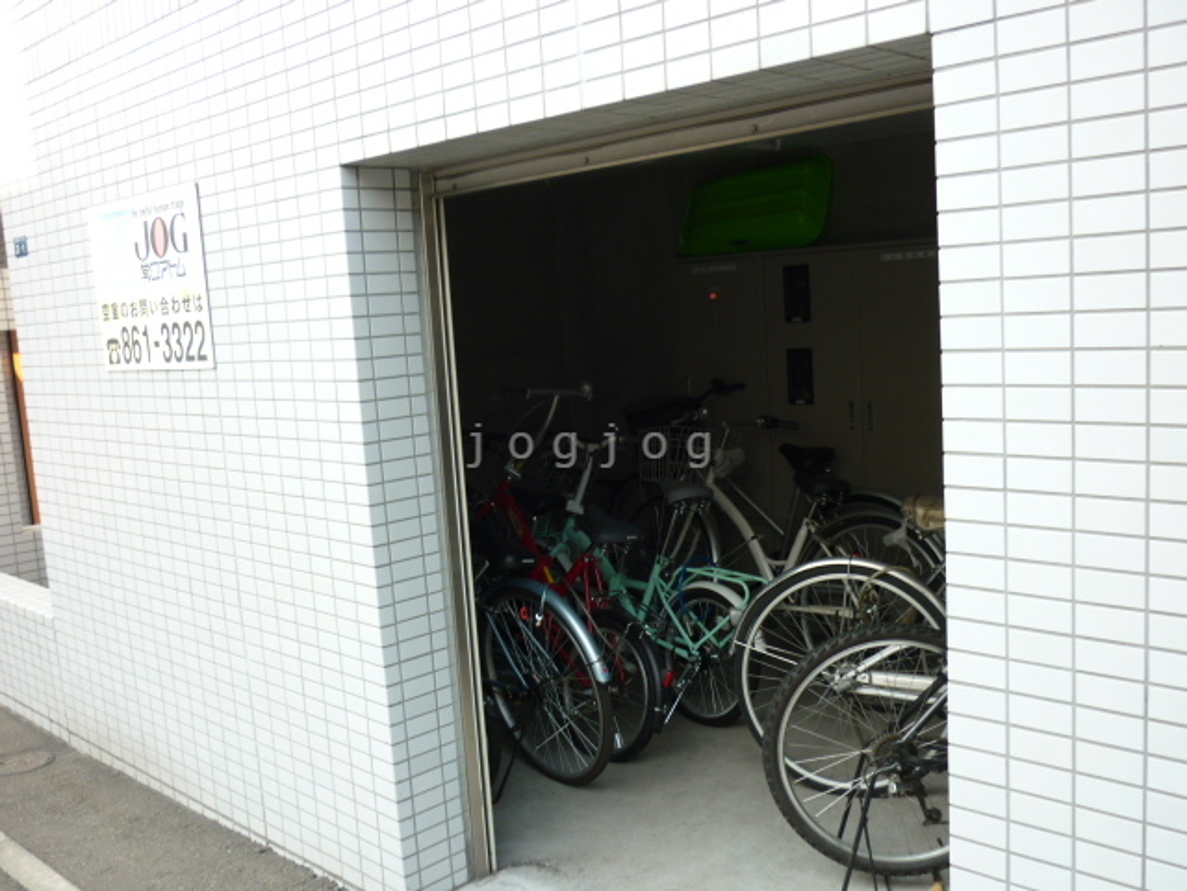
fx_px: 1132
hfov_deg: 55.4
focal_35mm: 33
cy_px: 446
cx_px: 594
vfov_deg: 42.9
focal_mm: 5.5
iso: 80
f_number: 2.8
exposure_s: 1/125
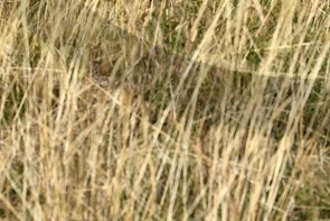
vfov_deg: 1.6
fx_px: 7951
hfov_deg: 2.4
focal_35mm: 867
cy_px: -333
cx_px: 321
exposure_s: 1/250
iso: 200
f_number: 13
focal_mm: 160
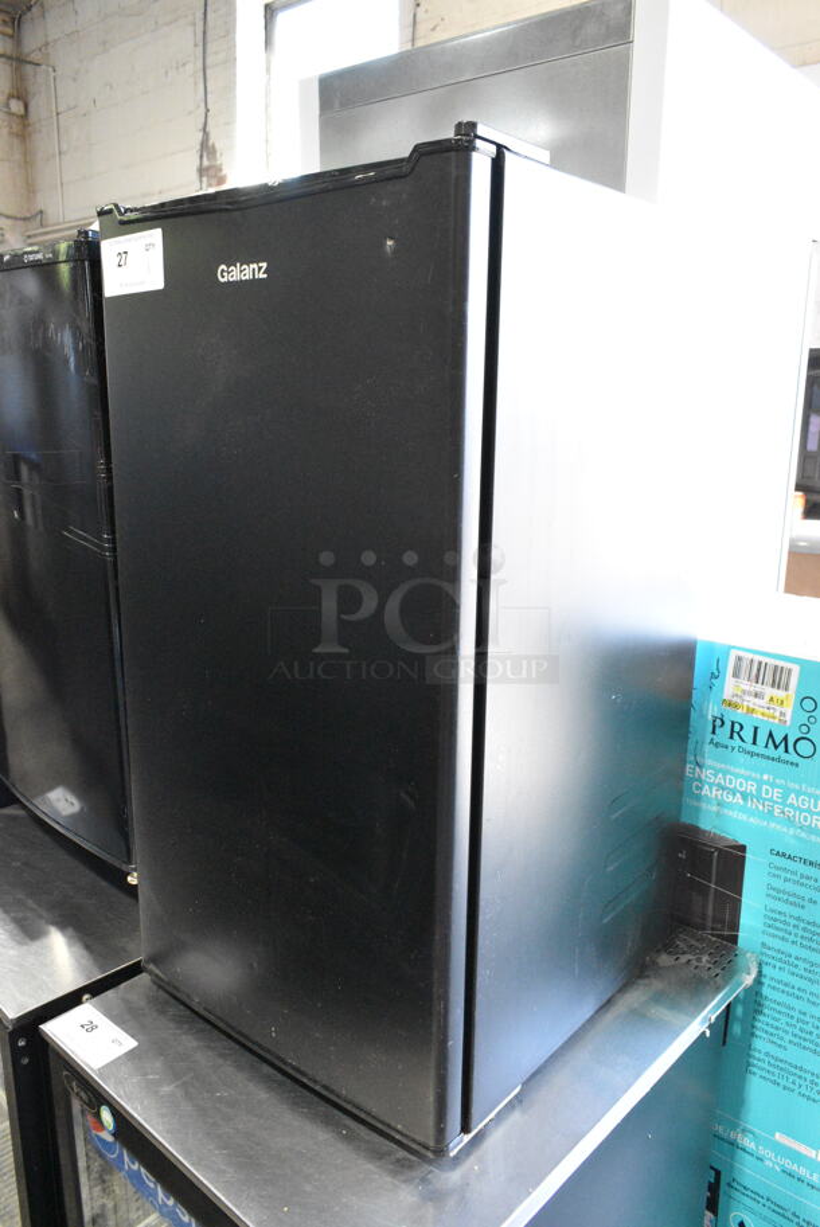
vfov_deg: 67.3
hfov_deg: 48.0
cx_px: 410
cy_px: 614
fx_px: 921
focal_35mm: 27
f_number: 8
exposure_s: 1/250
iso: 6400
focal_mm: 18
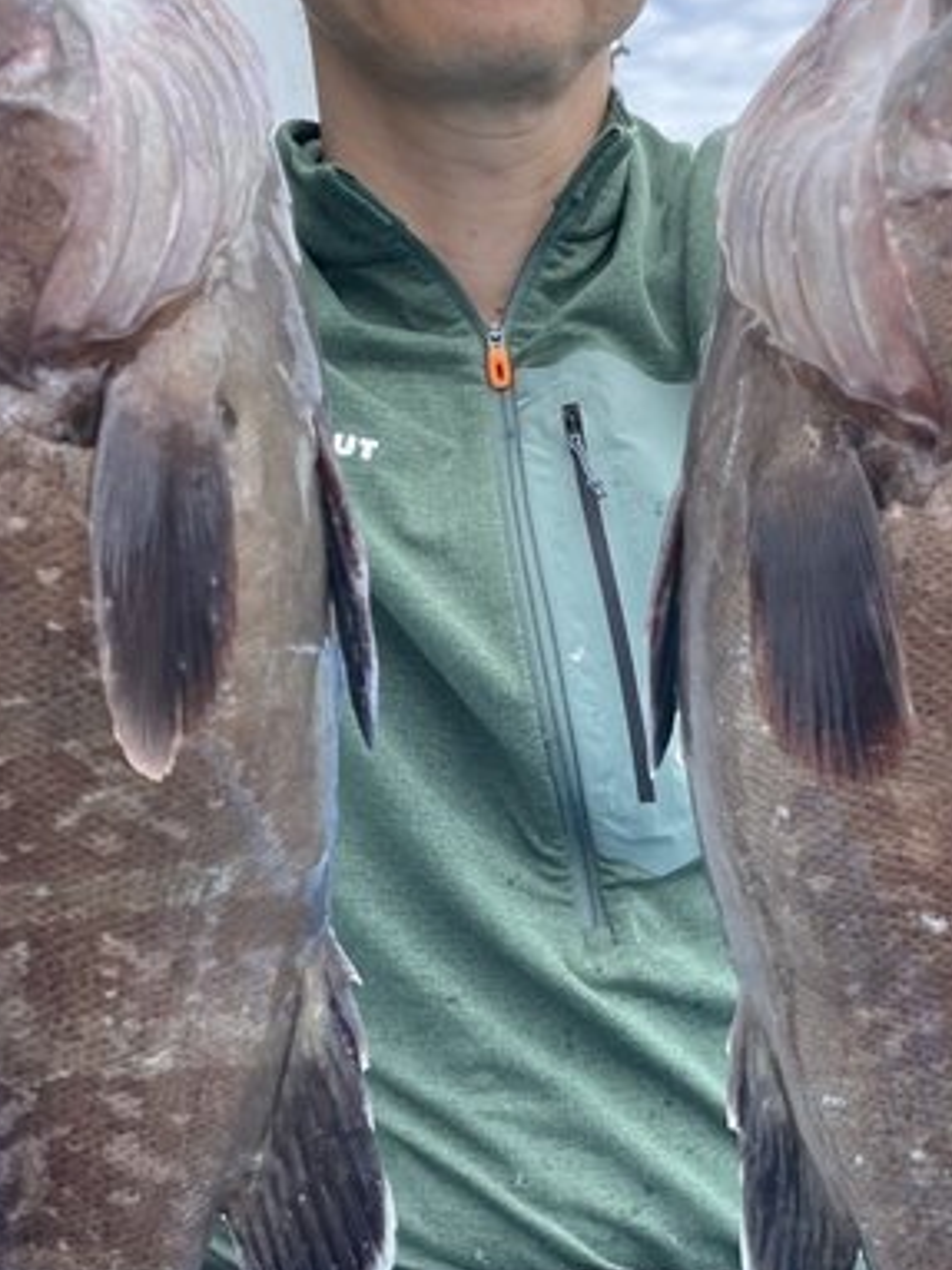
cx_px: 531
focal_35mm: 58
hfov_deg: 25.2
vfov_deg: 33.0
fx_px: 2128
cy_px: 846
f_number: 1.6
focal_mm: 4.2
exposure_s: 1/1103
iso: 32
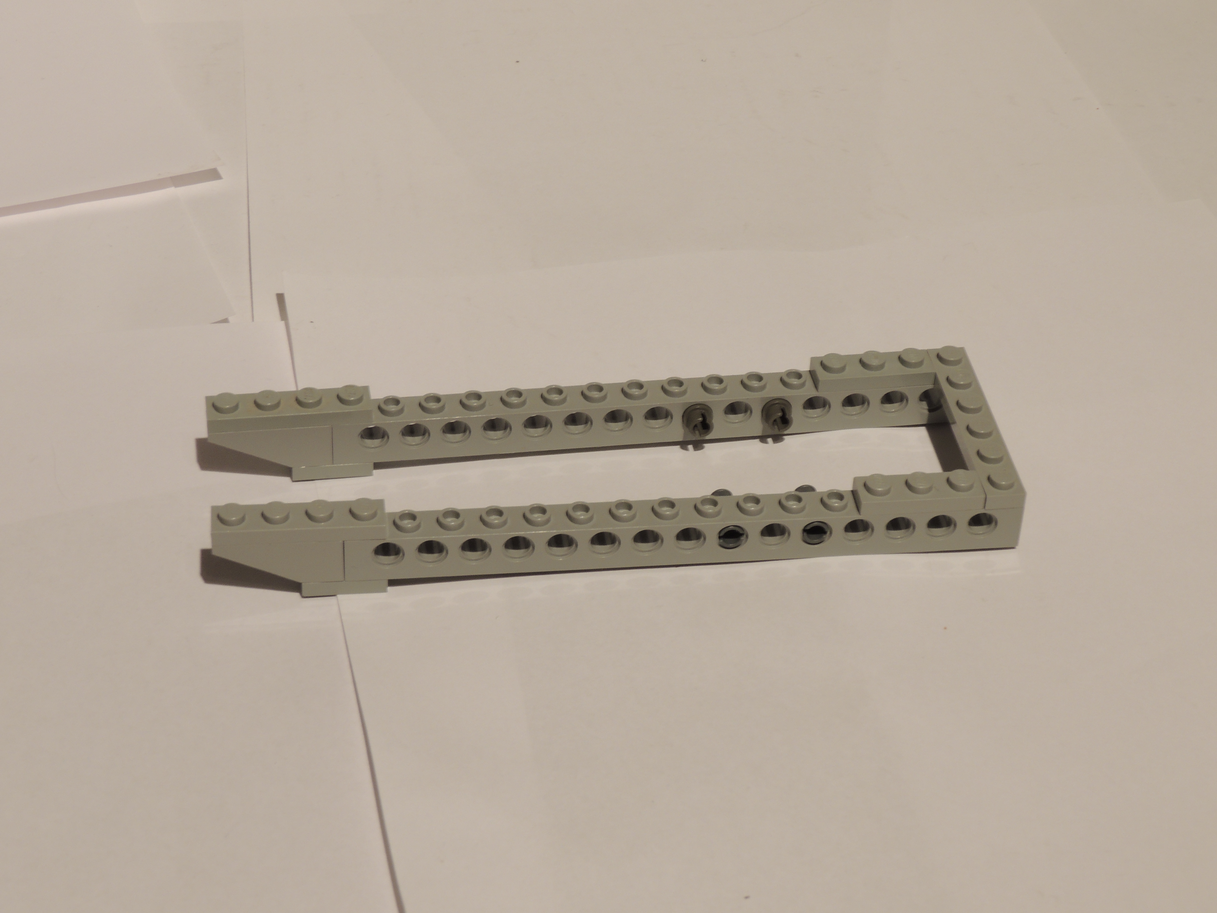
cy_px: 456
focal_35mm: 75
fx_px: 2637
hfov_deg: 26.0
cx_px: 608
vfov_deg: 19.6
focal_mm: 13.3
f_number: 7
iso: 100
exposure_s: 1/2.5
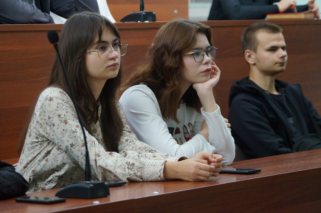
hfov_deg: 15.2
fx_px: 1202
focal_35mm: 135
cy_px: 106
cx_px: 160
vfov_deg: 10.1
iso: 2000
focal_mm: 90
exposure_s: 1/160
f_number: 4
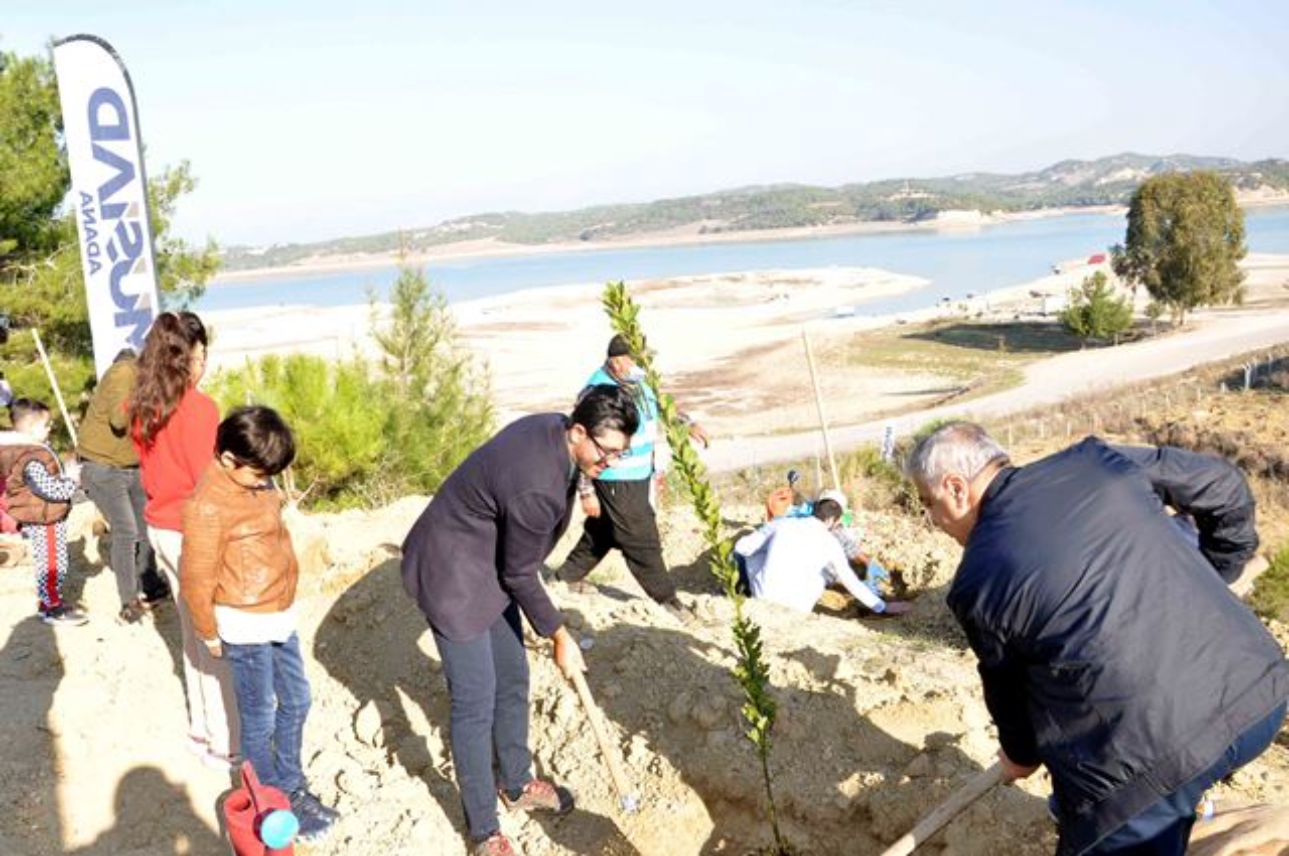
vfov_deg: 47.8
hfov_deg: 67.4
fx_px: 966
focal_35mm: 27
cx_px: 644
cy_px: 428
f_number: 11
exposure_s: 1/200
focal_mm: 18
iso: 200
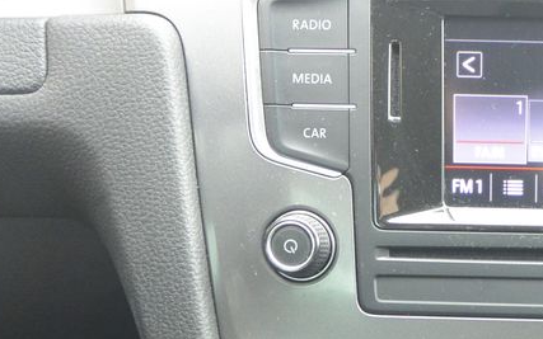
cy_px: 309
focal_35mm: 66
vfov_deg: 19.3
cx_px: 593
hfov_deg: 28.3
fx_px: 977
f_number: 3.5
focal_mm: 10
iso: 800
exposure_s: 1/50
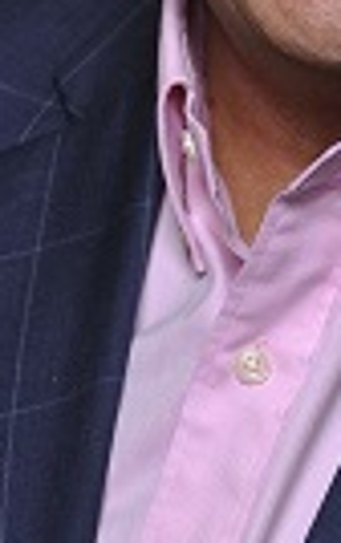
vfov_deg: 4.6
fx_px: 6707
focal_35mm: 452
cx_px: 365
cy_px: -174
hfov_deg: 2.9
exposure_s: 1/125
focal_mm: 140
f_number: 7.1
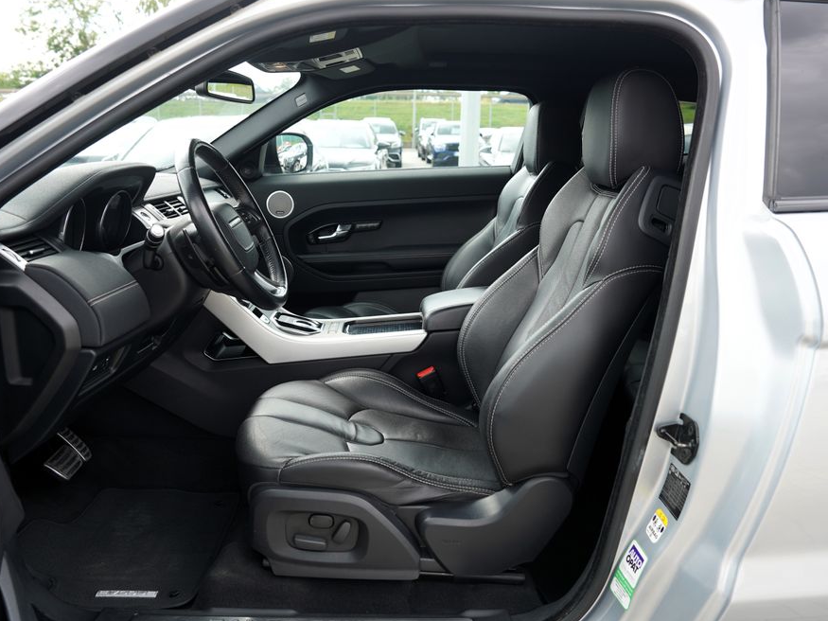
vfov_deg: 51.3
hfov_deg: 65.3
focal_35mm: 27
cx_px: 412
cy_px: 310
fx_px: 646
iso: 100
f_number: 4.5
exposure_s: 1/80
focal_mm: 24
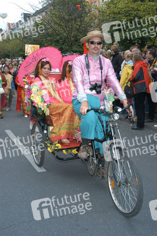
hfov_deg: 29.8
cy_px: 118
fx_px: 295
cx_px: 78
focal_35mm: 45
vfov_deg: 43.6
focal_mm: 30
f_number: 9
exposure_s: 1/90
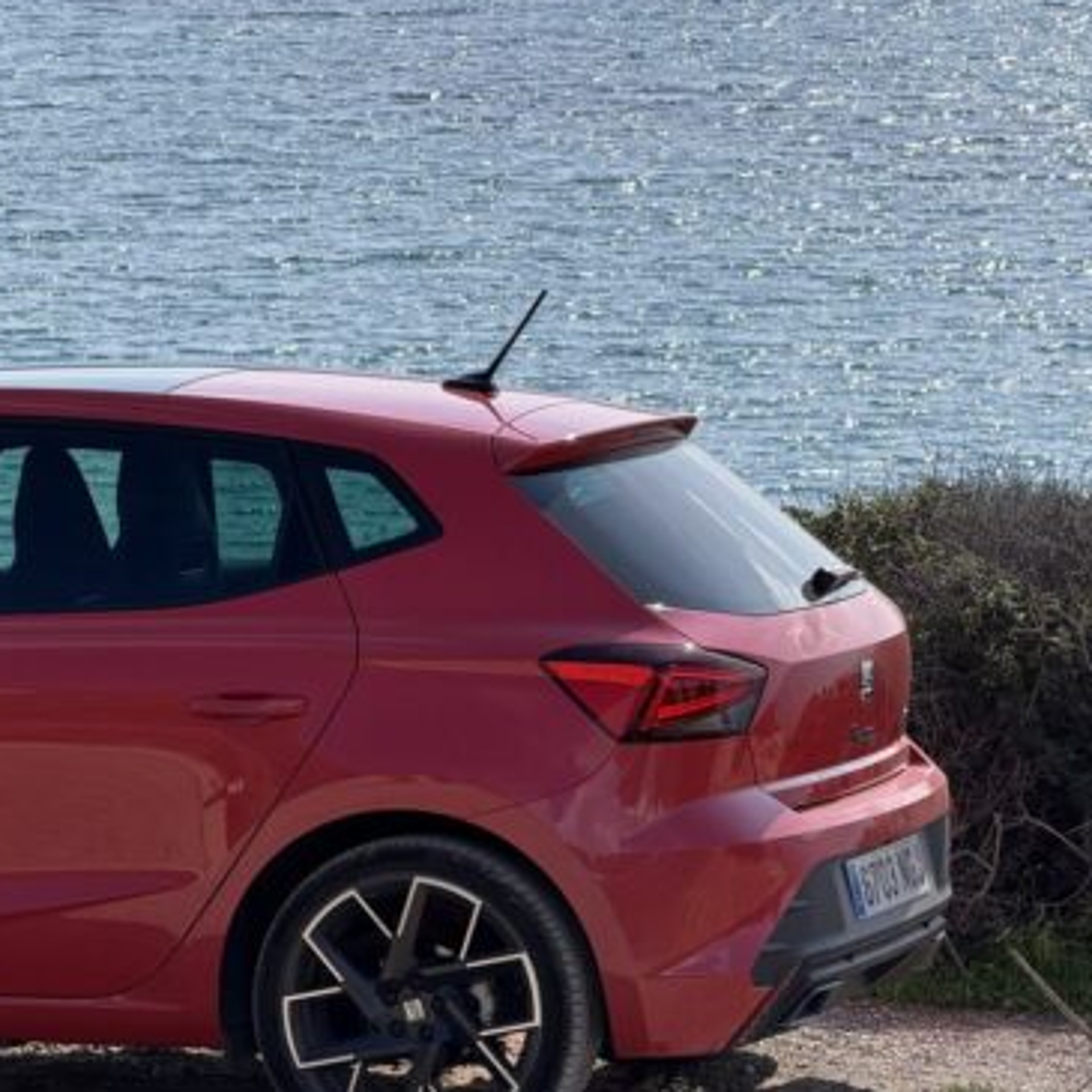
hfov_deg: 9.1
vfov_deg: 9.2
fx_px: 6781
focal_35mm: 190
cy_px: 603
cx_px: -58
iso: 25
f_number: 2.8
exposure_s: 1/631
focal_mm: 16.89
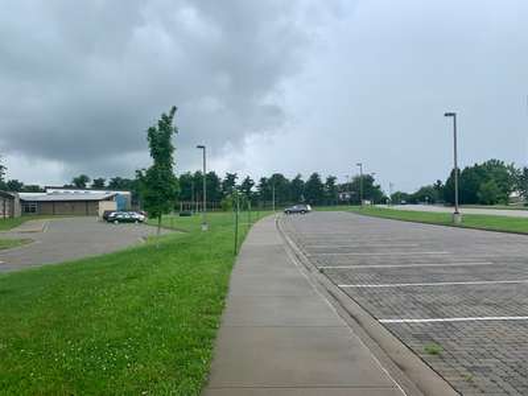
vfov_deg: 53.1
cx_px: 264
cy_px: 198
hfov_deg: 67.3
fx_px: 397
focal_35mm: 26
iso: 25
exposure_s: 1/1088
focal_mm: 4.25
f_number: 1.8
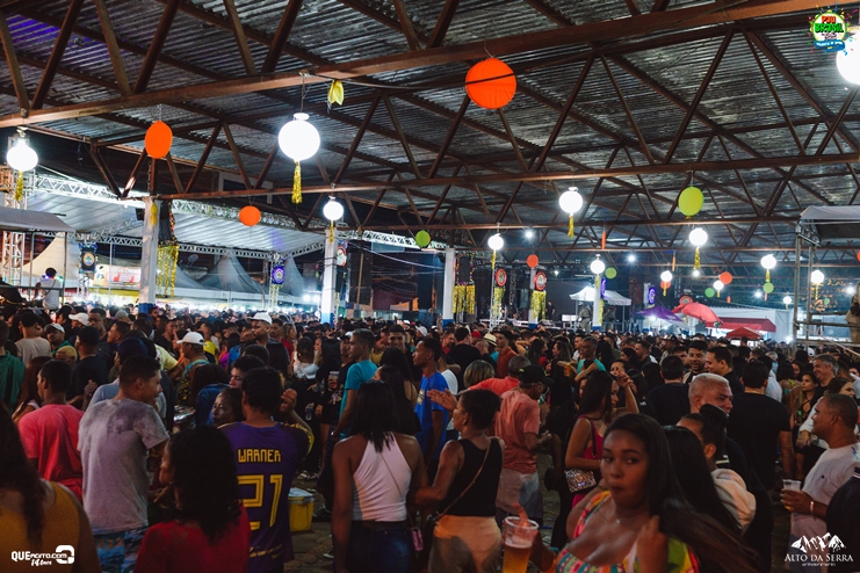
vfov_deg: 36.9
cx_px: 430
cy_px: 286
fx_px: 860
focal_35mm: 36
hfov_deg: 53.1
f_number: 2.8
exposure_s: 1/125
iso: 2500
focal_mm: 24
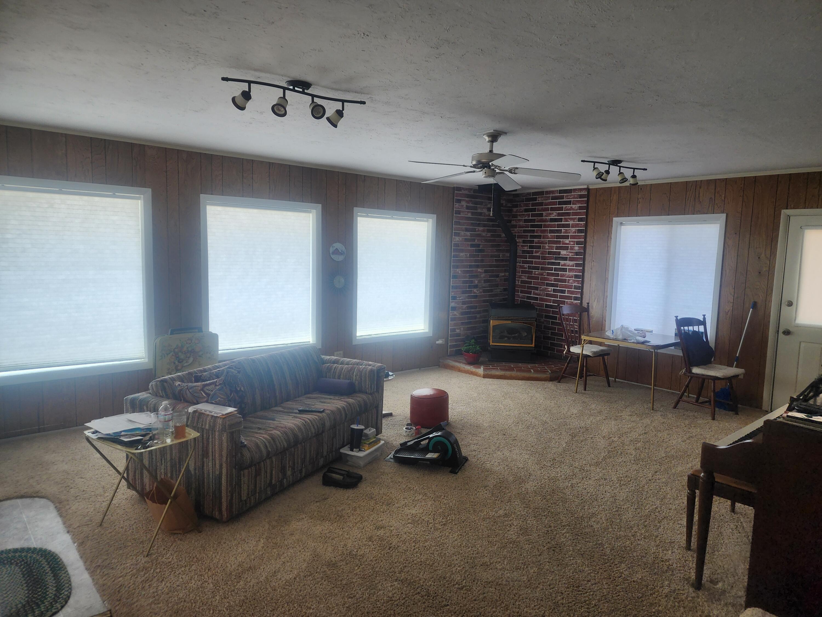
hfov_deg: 73.9
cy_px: 308
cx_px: 411
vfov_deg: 58.9
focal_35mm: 23
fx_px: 546
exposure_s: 1/180
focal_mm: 6.4
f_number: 1.8
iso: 80
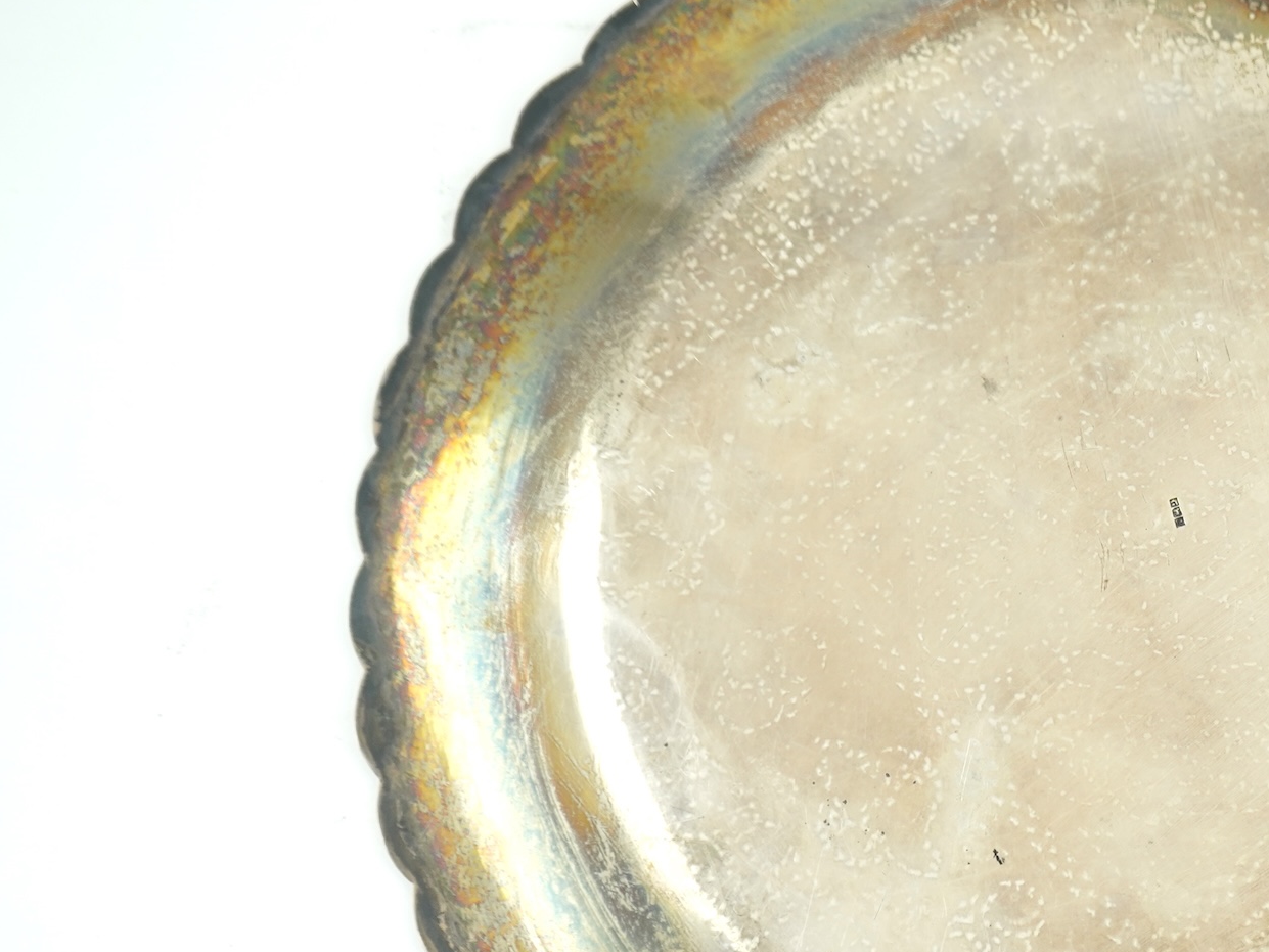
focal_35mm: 79
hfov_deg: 23.8
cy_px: 607
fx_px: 2896
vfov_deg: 18.6
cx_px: 1222
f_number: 4
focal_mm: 34
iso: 500
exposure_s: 1/125
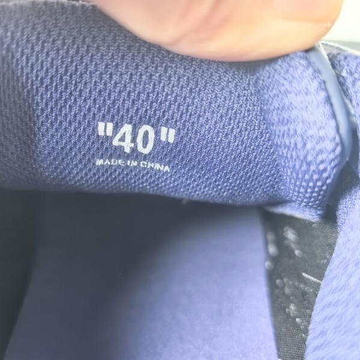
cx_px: 154
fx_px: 377
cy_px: 180
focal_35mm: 32
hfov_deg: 50.9
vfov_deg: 51.1
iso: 250
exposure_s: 1/333
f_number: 2
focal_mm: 6.98
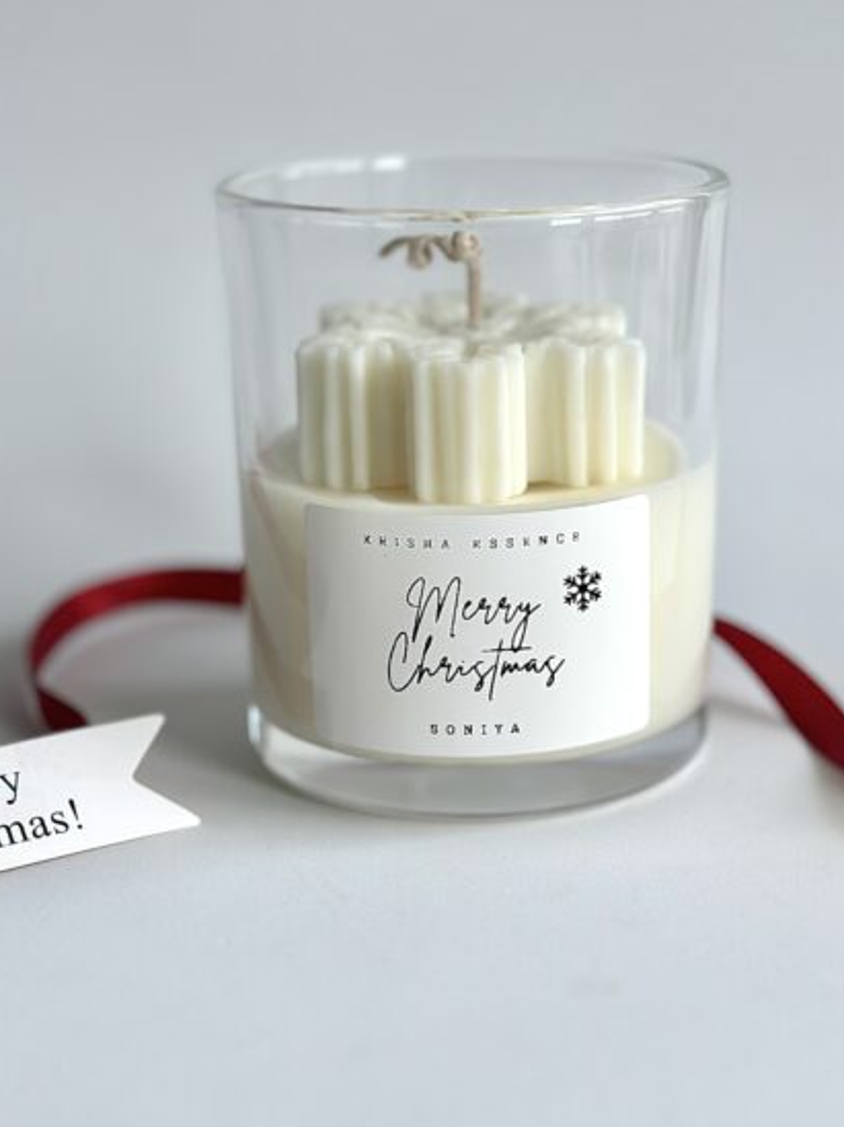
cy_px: 544
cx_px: 472
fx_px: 2278
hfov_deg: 21.0
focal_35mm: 70
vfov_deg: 27.8
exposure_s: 1/980
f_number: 1.78
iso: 80
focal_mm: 6.86
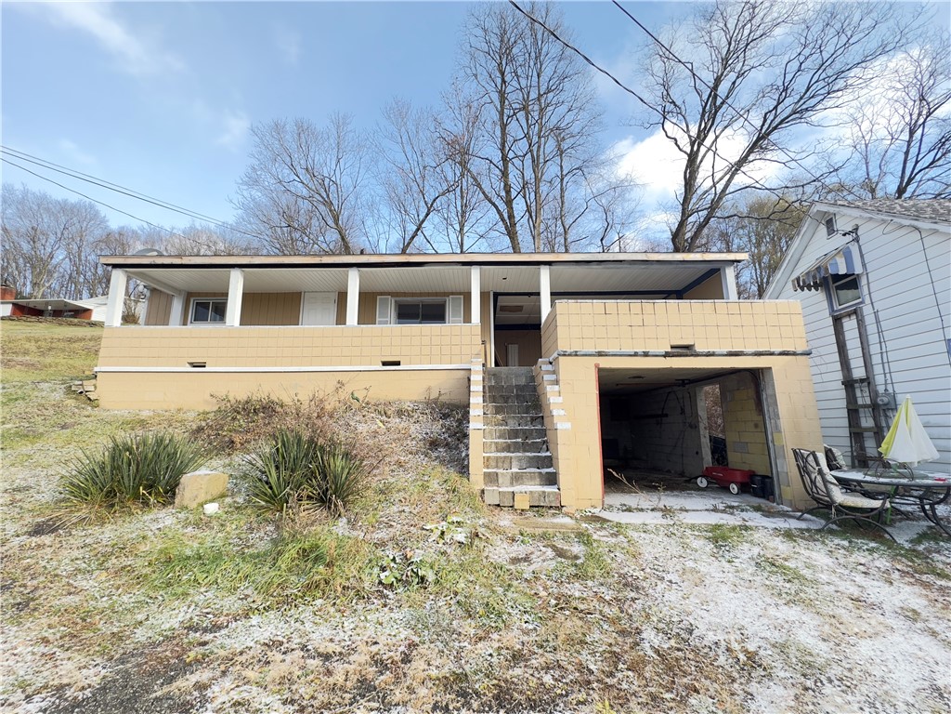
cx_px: 476
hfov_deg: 102.1
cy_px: 357
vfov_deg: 85.7
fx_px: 385
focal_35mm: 14
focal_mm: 2.22
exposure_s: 1/107
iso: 40
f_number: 2.2
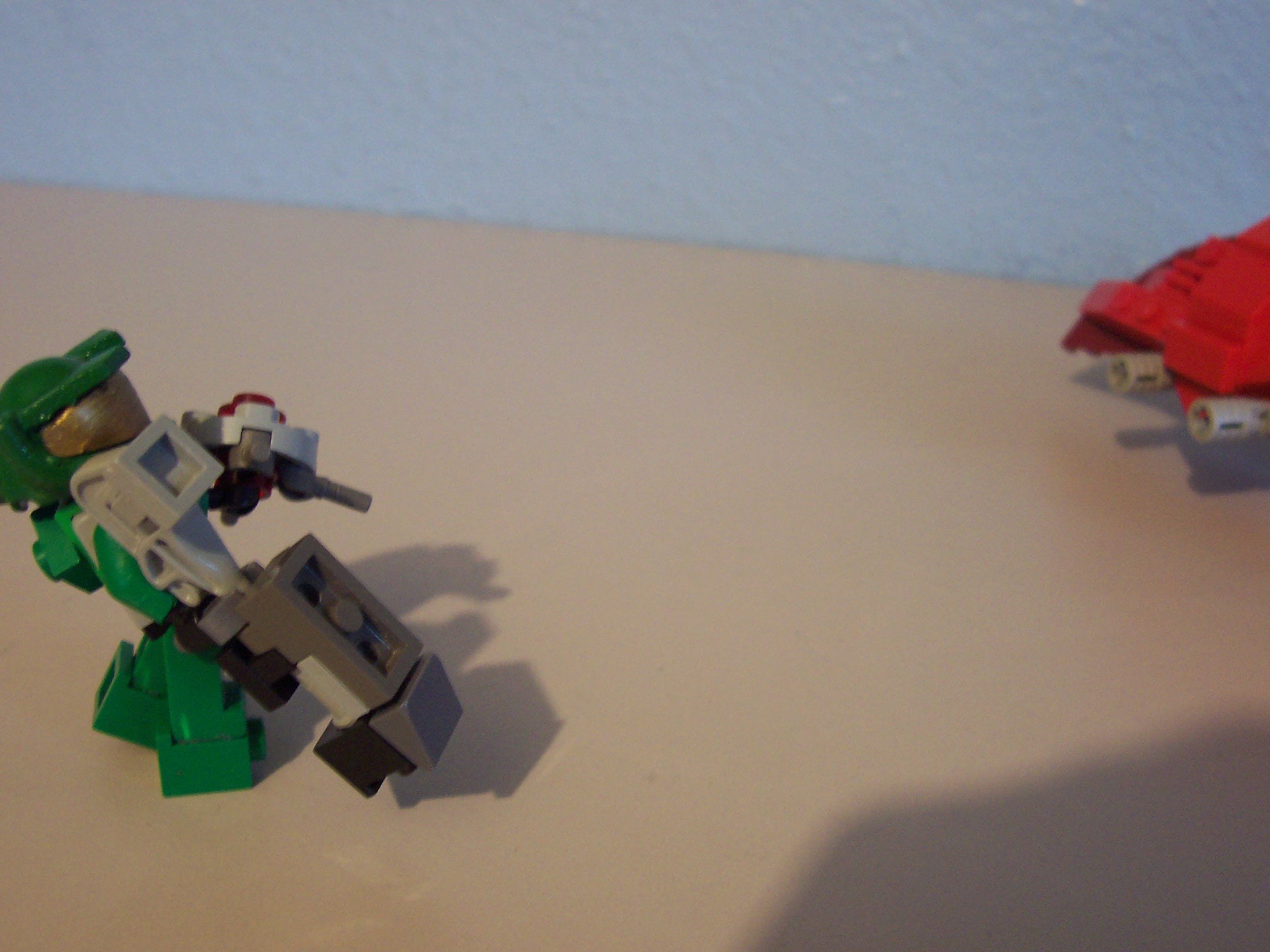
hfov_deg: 50.1
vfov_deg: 38.7
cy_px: 476
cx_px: 635
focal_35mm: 37
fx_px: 1357
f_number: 2.8
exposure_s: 1/8
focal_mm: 5.6
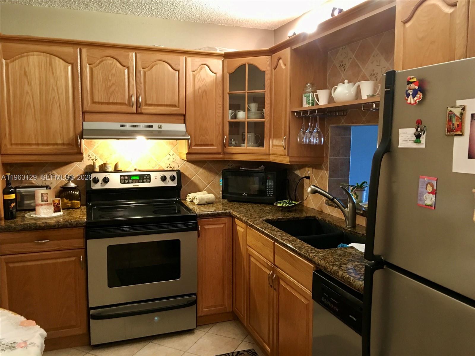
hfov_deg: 61.7
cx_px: 238
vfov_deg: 48.2
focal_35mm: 29
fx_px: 398
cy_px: 178
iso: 100
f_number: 2.2
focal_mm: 4.15
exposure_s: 1/8
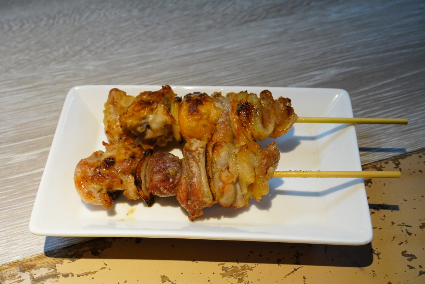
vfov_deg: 28.1
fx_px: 567
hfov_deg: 41.1
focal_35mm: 48
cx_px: 212
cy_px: 142
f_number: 9
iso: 1600
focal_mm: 32
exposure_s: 1/50
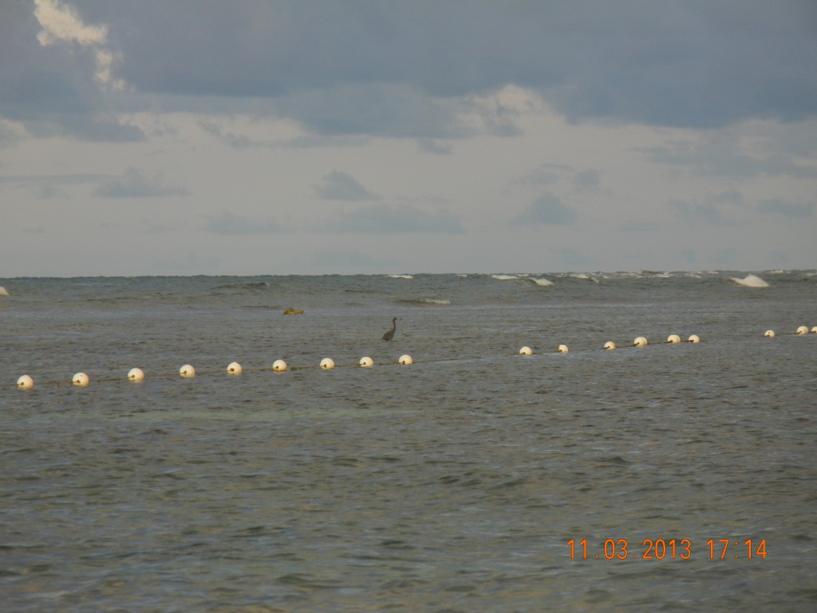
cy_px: 306
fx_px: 7081
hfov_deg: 6.6
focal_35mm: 300
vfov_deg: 5.0
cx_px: 408
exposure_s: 1/71.8
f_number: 5.6
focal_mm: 54
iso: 160
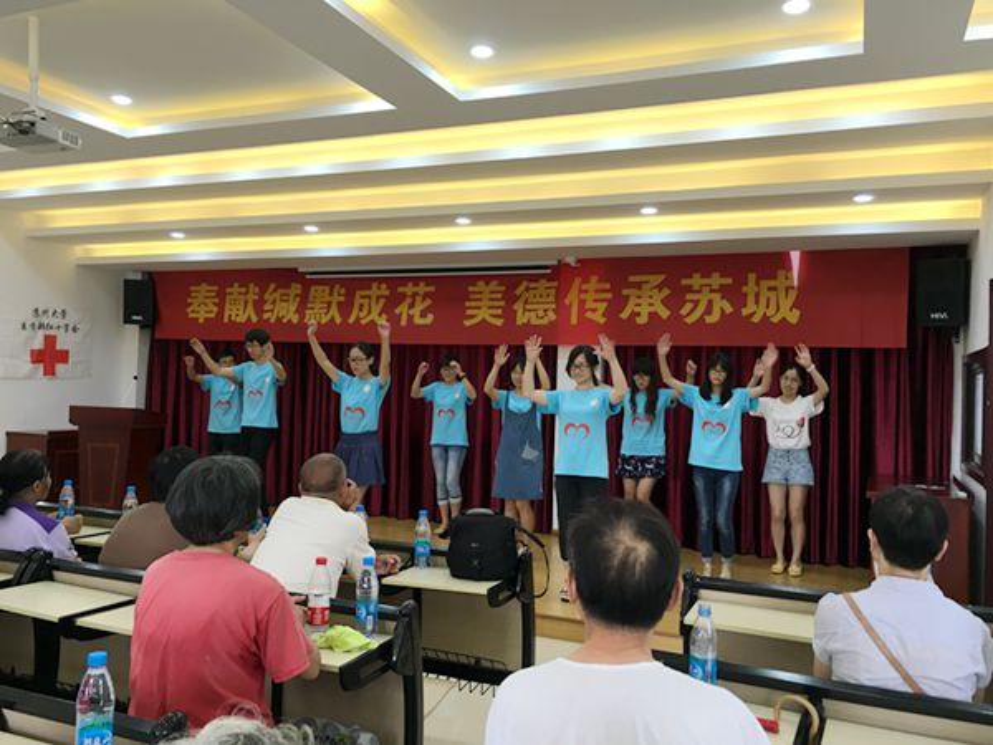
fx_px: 832
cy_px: 372
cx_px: 496
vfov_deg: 48.2
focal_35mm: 29
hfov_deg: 61.7
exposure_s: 1/33
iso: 40
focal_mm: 4.15
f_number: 2.2
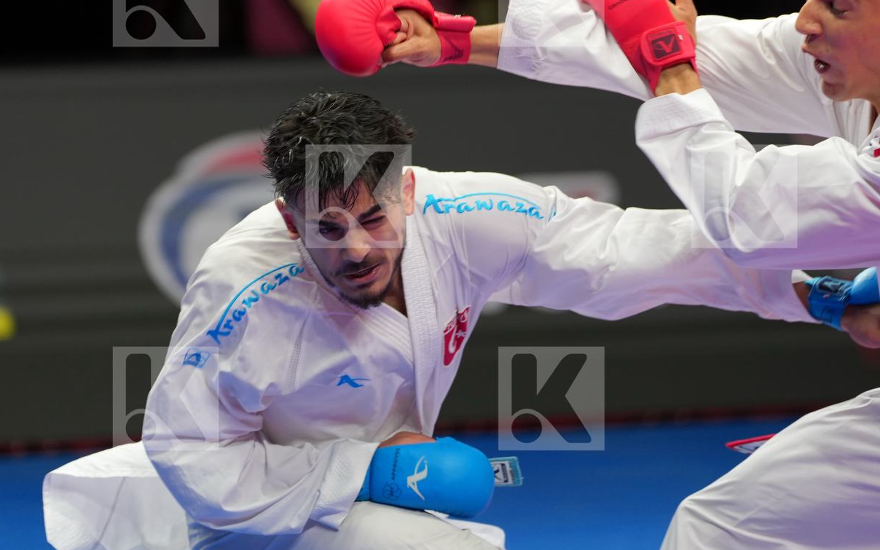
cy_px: 197
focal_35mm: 270
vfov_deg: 4.9
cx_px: 551
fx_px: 6475
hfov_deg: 7.8
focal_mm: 200
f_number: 2.8
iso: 500
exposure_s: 1/1000
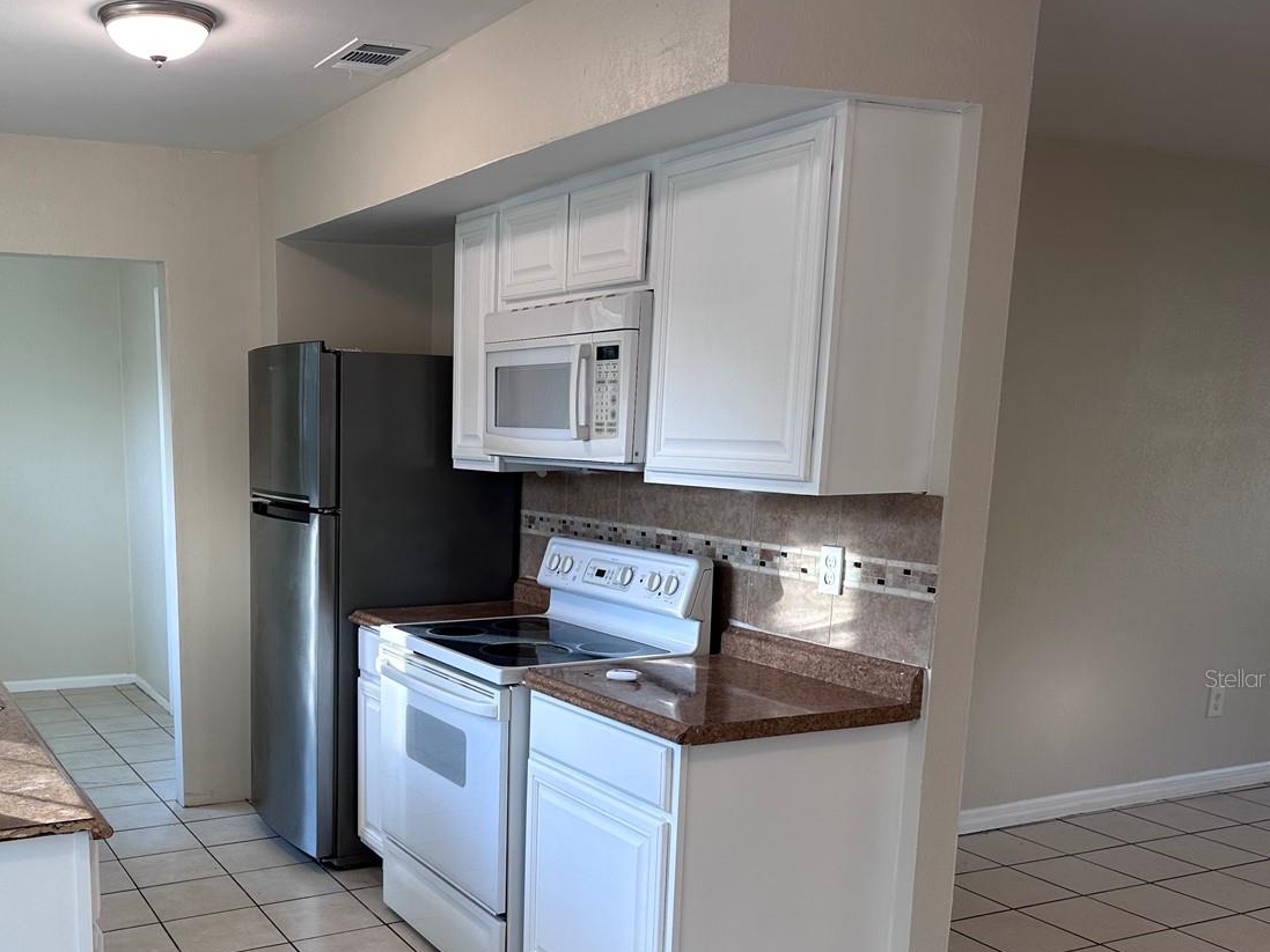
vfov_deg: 39.9
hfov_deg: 51.3
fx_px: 1284
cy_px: 678
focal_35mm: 35
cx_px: 388
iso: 80
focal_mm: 6.86
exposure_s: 1/120
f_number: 1.78
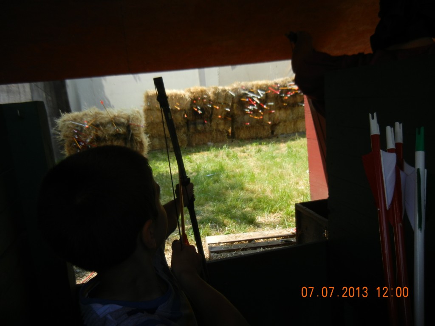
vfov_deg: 46.8
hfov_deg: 60.0
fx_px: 377
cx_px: 218
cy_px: 163
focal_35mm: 30
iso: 160
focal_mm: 5.4
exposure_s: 1/613
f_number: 3.5
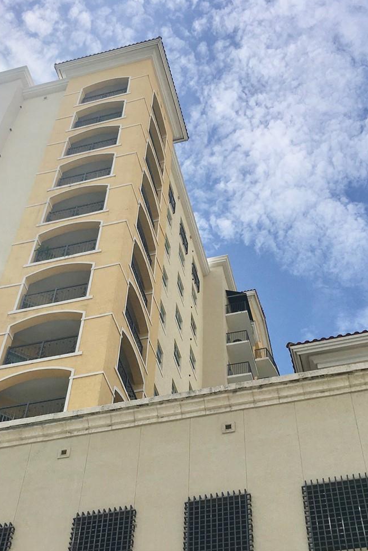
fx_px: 751
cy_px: 331
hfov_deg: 27.5
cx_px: 181
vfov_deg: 40.2
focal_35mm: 49
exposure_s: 1/2849
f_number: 2.2
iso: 25
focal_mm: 4.15
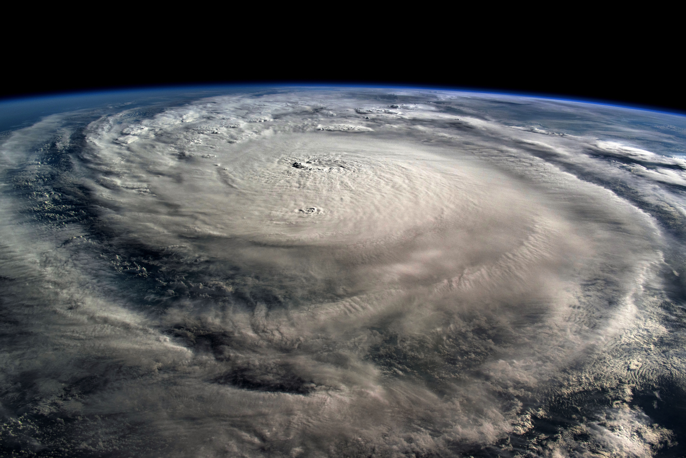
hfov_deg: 39.6
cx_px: 343
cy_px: 229
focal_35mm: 50
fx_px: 953
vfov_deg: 27.0
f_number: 8
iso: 500
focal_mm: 50
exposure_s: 1/5000
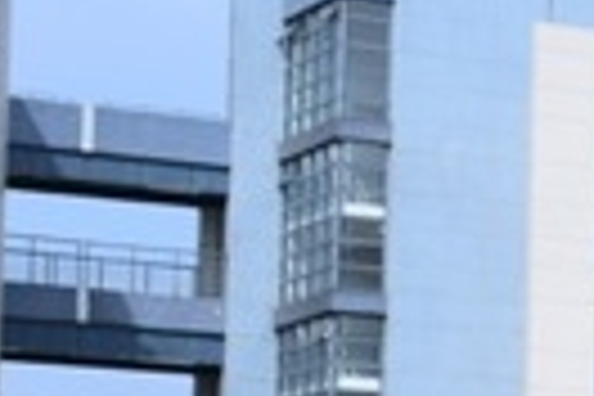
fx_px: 3642
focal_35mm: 221
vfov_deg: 6.2
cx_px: 1370
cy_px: 526
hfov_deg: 8.6
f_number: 8
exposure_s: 1/640
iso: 200
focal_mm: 27
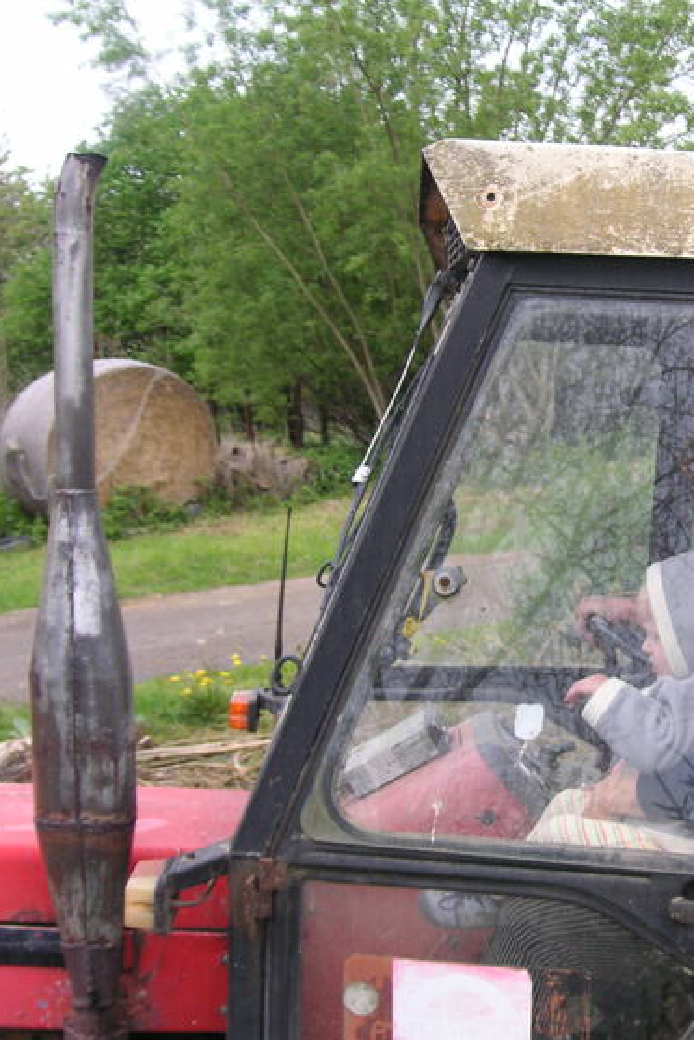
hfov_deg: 21.8
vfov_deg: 32.9
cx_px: 614
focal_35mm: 61
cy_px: 528
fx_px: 1763
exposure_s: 1/250
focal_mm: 6.9
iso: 50
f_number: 3
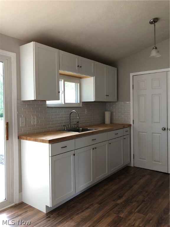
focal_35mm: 28
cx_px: 85
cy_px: 114
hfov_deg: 49.7
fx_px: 183
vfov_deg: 63.4
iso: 32
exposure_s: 1/30
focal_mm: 3.99
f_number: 1.8
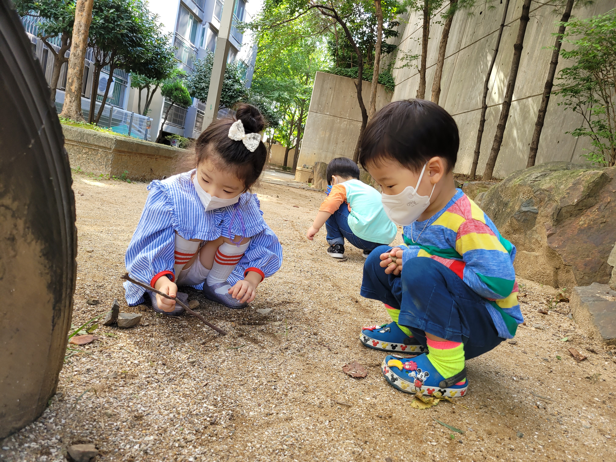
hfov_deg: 67.3
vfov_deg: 53.1
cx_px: 308
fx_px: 463
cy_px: 231
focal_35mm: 26
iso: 64
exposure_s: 1/119
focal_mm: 5.4
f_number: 1.8
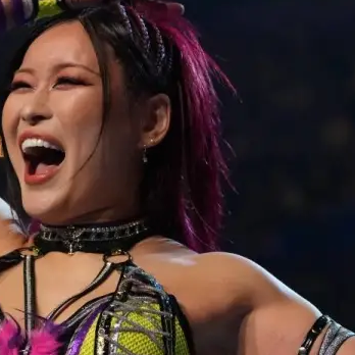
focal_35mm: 256
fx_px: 2970
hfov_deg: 6.8
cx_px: 179
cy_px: 320
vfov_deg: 6.8
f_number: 2.8
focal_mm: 70
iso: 4000
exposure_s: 1/1000
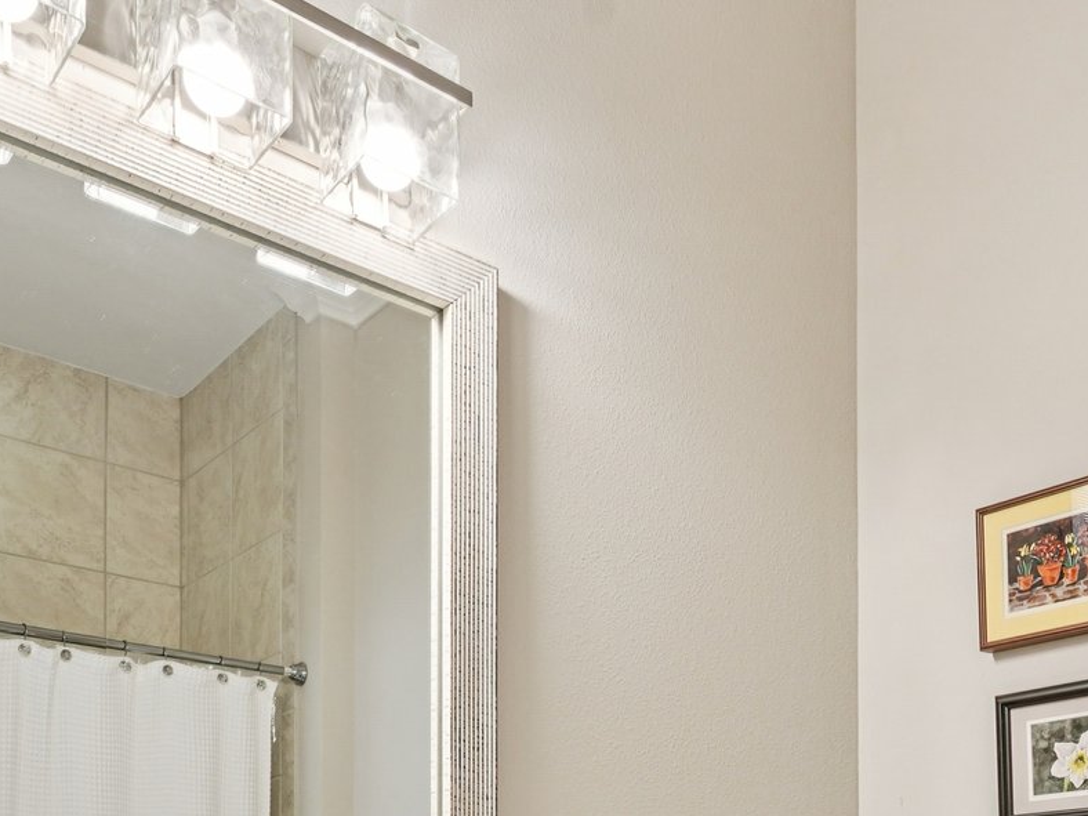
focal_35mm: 40
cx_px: 659
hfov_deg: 46.5
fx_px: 1257
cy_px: 931
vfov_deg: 31.3
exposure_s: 1/20
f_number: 8
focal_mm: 16
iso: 400
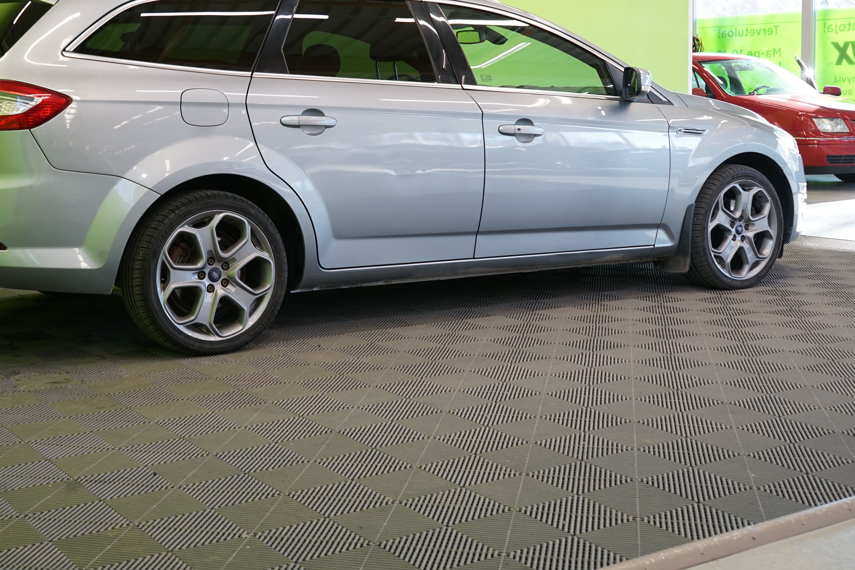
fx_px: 1187
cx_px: 314
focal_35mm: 50
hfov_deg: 39.3
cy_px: 180
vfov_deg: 26.8
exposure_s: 1/30
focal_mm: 36
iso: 500
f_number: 6.3
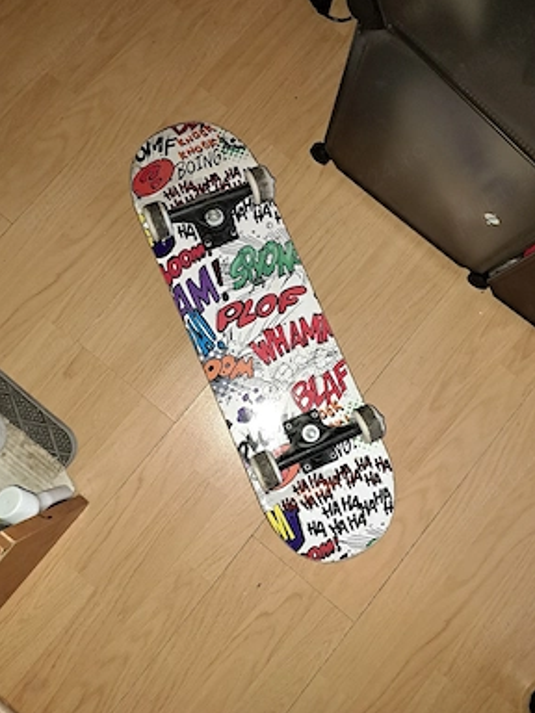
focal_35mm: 25
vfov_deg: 69.4
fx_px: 515
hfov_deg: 54.9
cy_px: 353
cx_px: 260
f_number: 1.8
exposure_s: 1/50
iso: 400
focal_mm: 5.23
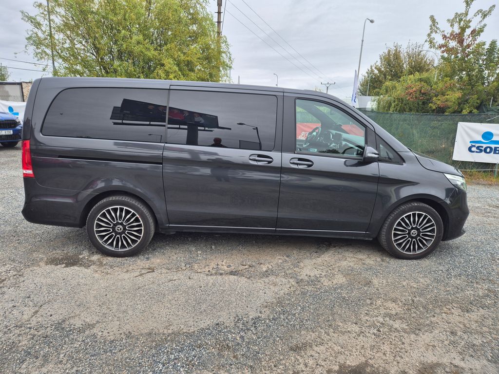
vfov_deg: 58.9
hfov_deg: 73.9
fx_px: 332
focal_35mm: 23
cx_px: 250
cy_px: 187
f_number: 1.8
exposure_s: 1/708
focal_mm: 5.4
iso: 25
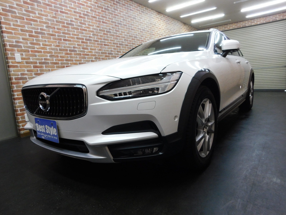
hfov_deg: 73.9
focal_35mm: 23
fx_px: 190
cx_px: 143
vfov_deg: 58.9
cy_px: 108
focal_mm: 4
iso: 200
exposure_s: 1/30
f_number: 3
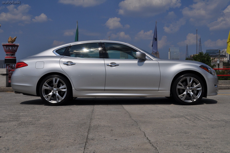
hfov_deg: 49.6
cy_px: 76
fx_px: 249
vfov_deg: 34.1
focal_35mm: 39
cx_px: 115
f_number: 14
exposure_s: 1/800
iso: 200
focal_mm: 26
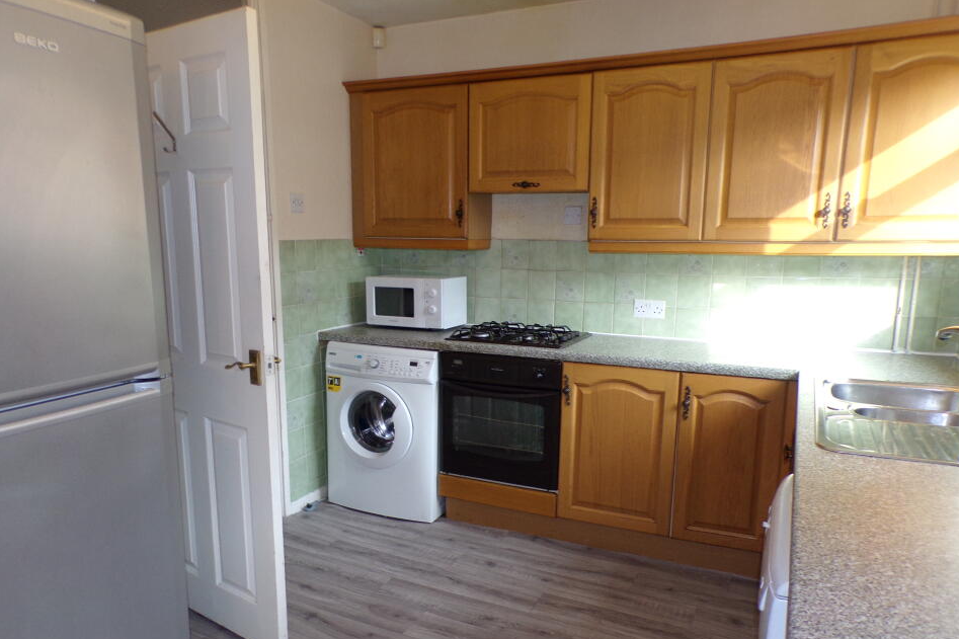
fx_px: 719
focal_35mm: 27
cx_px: 484
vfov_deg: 47.7
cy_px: 378
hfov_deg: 67.4
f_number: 3
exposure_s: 1/45
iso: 100
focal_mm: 4.3
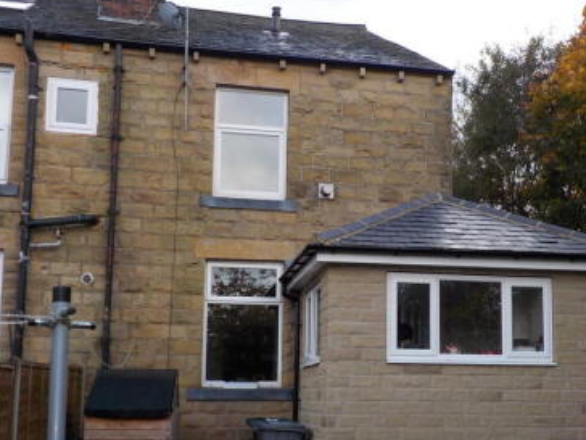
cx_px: 386
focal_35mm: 48
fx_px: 813
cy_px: 276
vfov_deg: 30.1
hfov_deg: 39.2
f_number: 3.3
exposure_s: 1/250
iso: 125
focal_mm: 4.1
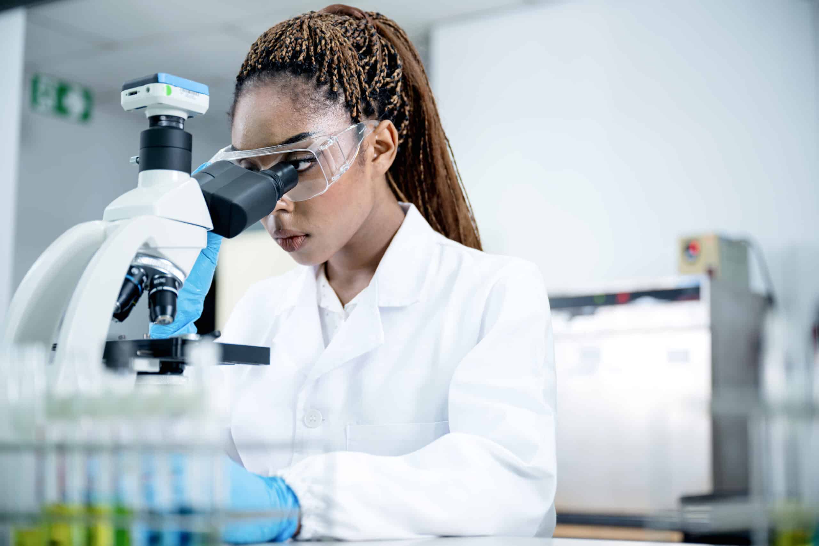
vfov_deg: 23.8
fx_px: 1297
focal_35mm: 57
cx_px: 410
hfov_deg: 35.1
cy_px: 273
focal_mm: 57
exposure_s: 1/200
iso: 640
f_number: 2.8
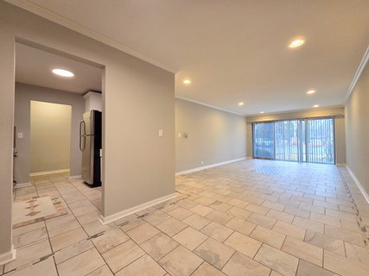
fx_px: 139
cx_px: 184
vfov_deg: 89.9
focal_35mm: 13
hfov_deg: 106.2
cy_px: 138
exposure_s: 1/120
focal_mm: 2.2
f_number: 2.2
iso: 250
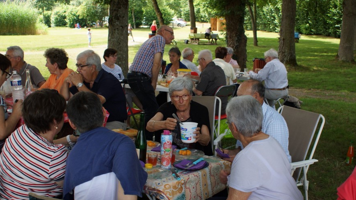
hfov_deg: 46.3
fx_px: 415
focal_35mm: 44
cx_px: 192
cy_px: 122
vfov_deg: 27.1
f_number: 4.5
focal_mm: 24
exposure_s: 1/160
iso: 125
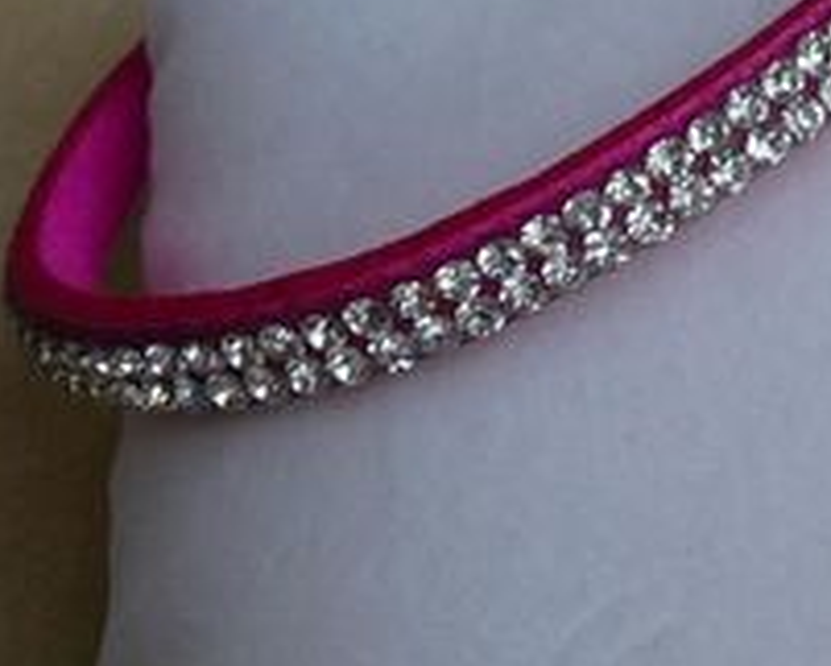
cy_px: 310
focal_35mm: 136
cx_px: 1430
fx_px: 3346
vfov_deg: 11.4
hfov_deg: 13.0
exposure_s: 1/50
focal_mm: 4.7
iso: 100
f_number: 3.3
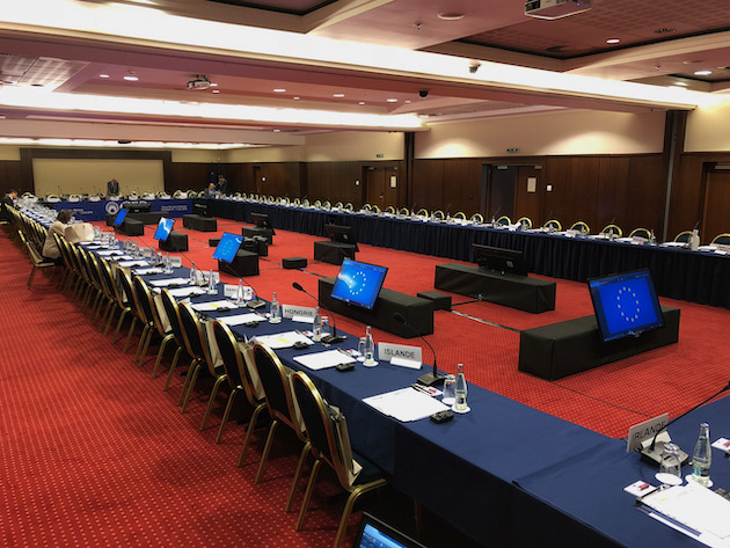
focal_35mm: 28
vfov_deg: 49.8
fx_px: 591
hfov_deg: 63.4
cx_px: 365
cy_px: 274
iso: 80
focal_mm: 4
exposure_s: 1/17
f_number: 1.8
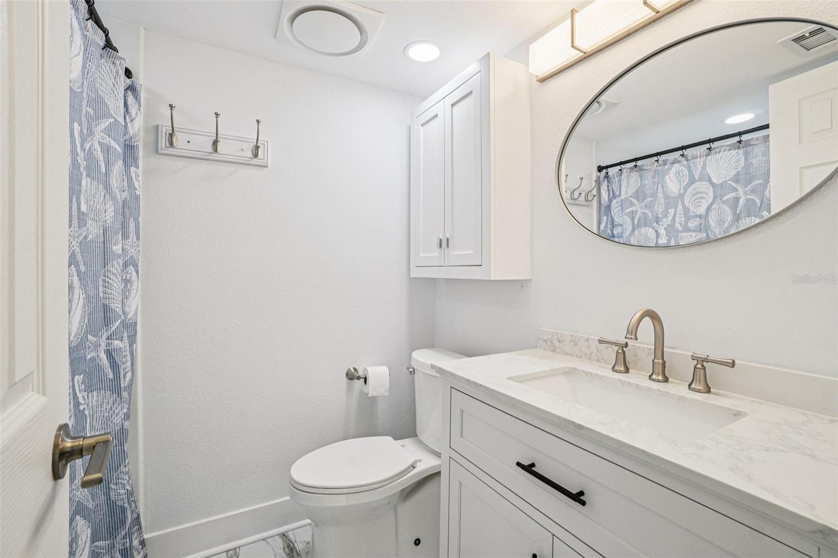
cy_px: 279
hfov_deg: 100.4
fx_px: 349
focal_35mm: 15
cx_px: 419
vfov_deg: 77.3
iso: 200
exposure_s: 1/30
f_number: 8
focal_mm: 10
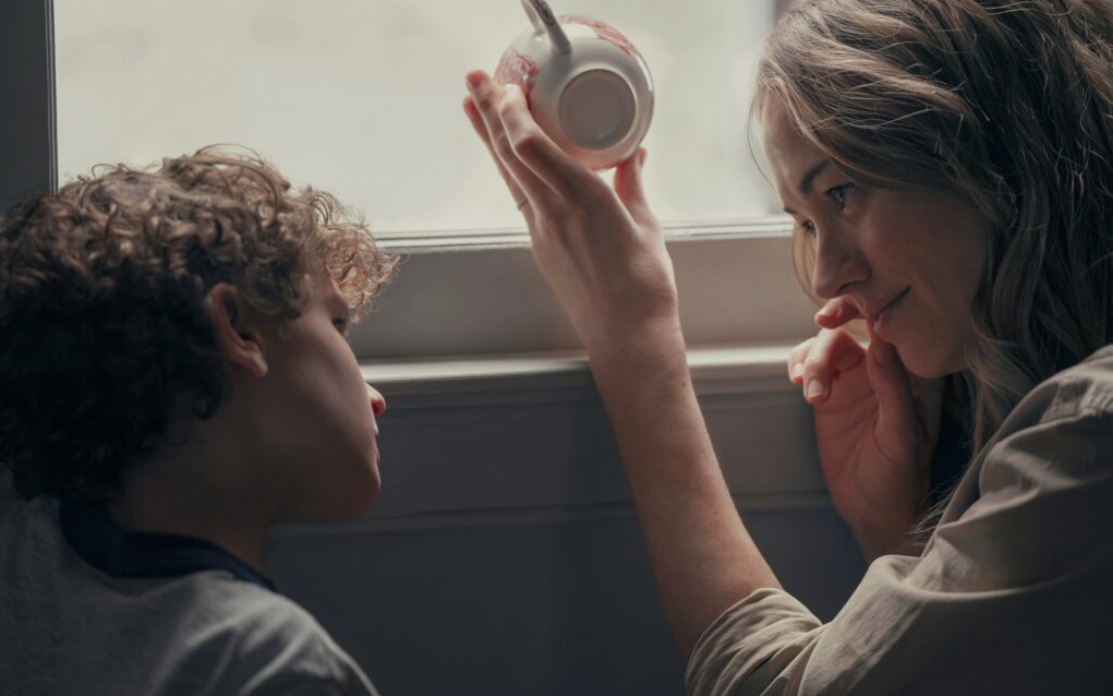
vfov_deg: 9.5
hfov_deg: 15.1
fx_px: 4186
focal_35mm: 138
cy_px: 358
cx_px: 557
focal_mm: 135
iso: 640
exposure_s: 1/125
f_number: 2.8
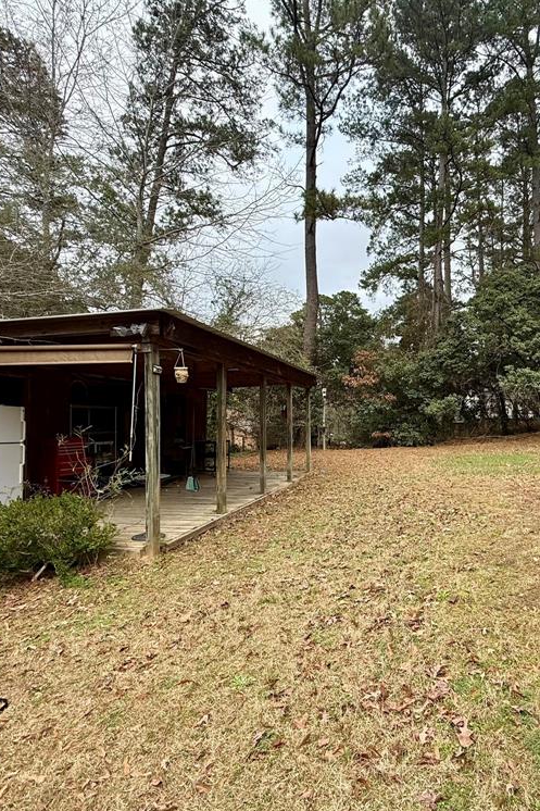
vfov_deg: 84.0
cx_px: 367
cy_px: 415
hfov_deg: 60.2
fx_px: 450
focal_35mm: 20
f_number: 2.2
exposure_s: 1/307
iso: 64
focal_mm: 2.22
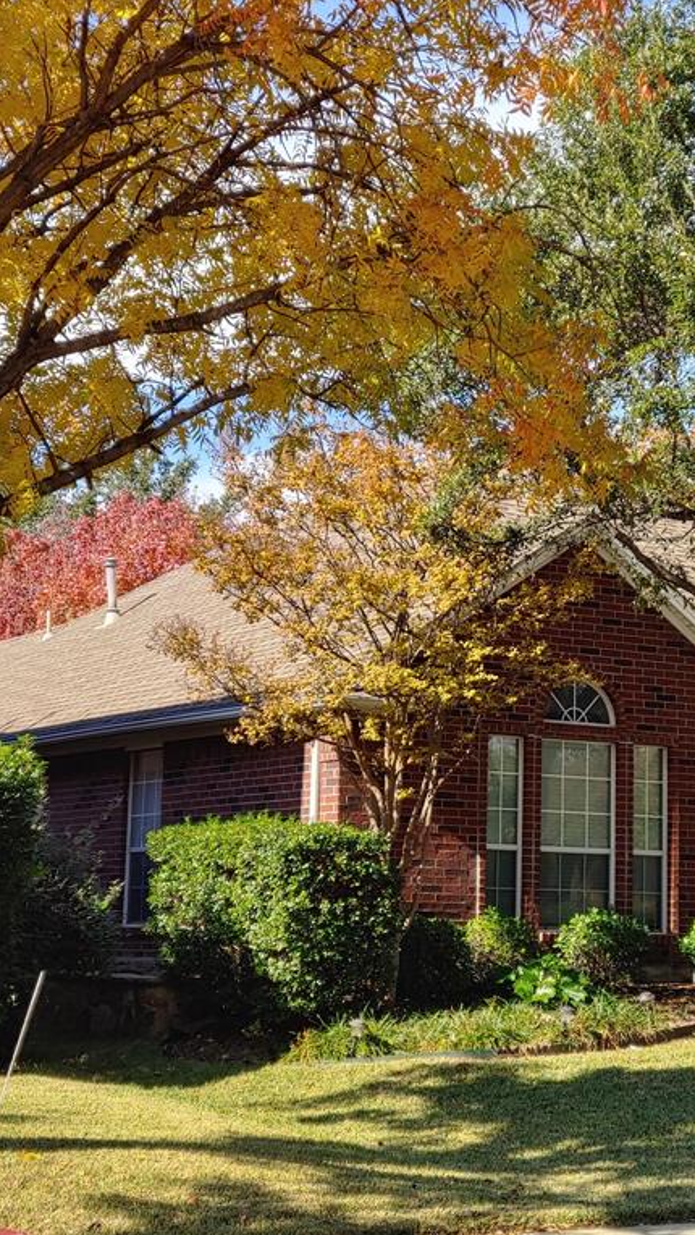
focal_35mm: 73
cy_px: 618
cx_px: 464
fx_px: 2391
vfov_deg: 29.0
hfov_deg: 16.5
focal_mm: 5.88
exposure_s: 1/654
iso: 50
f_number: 2.4
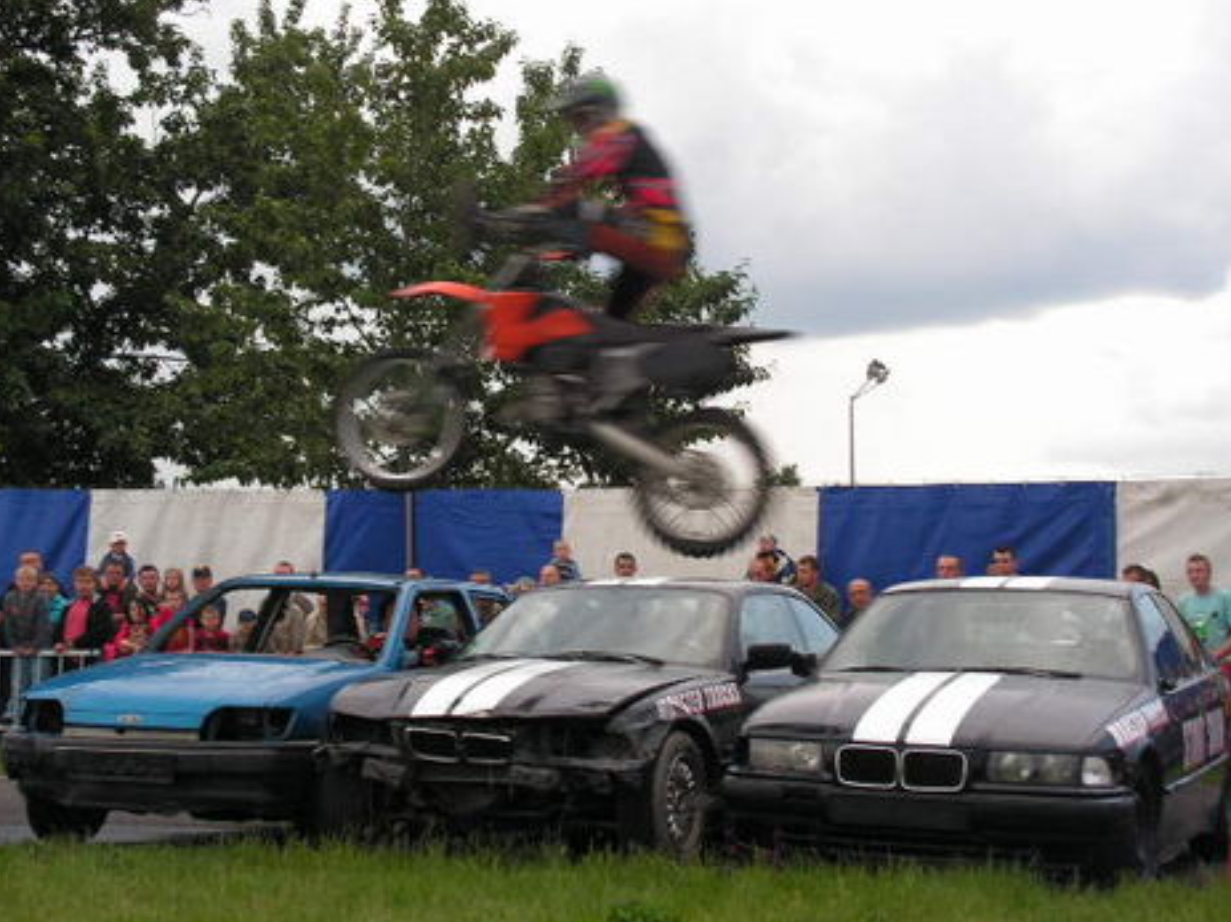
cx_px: 630
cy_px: 429
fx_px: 2418
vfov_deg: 21.6
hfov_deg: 28.6
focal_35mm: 68
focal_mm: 10.6
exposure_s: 1/125
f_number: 3.3
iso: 64
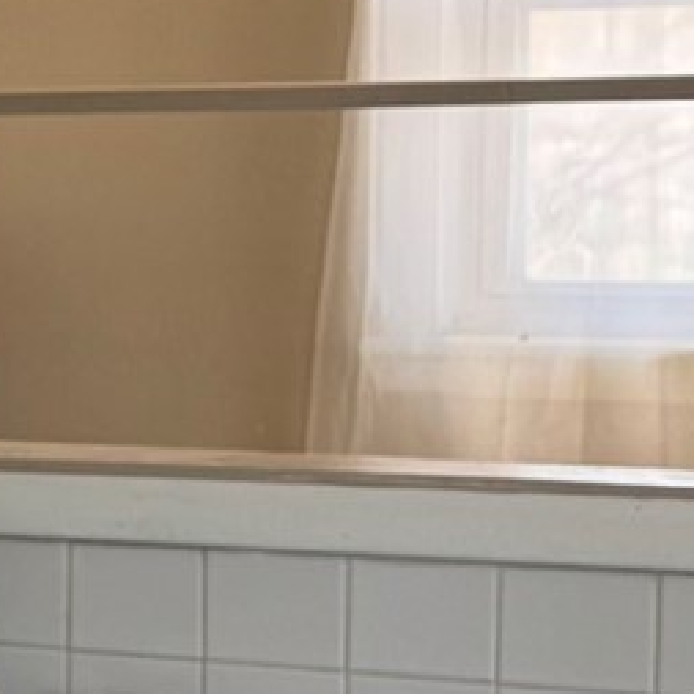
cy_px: 486
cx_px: -1618
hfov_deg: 8.4
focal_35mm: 161
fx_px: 3652
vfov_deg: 10.8
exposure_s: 1/121
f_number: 1.78
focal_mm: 6.76
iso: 64
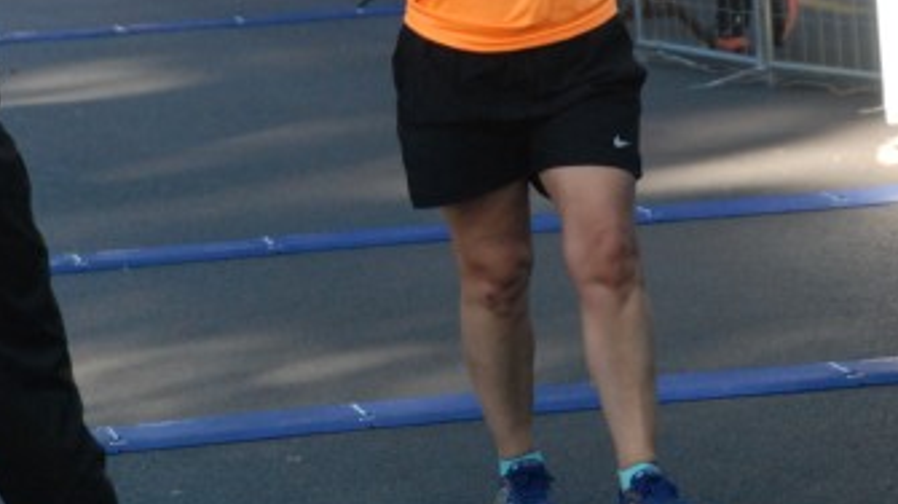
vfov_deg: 4.5
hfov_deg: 8.1
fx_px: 6376
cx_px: 465
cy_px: 51
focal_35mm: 268
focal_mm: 95
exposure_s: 1/400
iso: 1000
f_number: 5.6
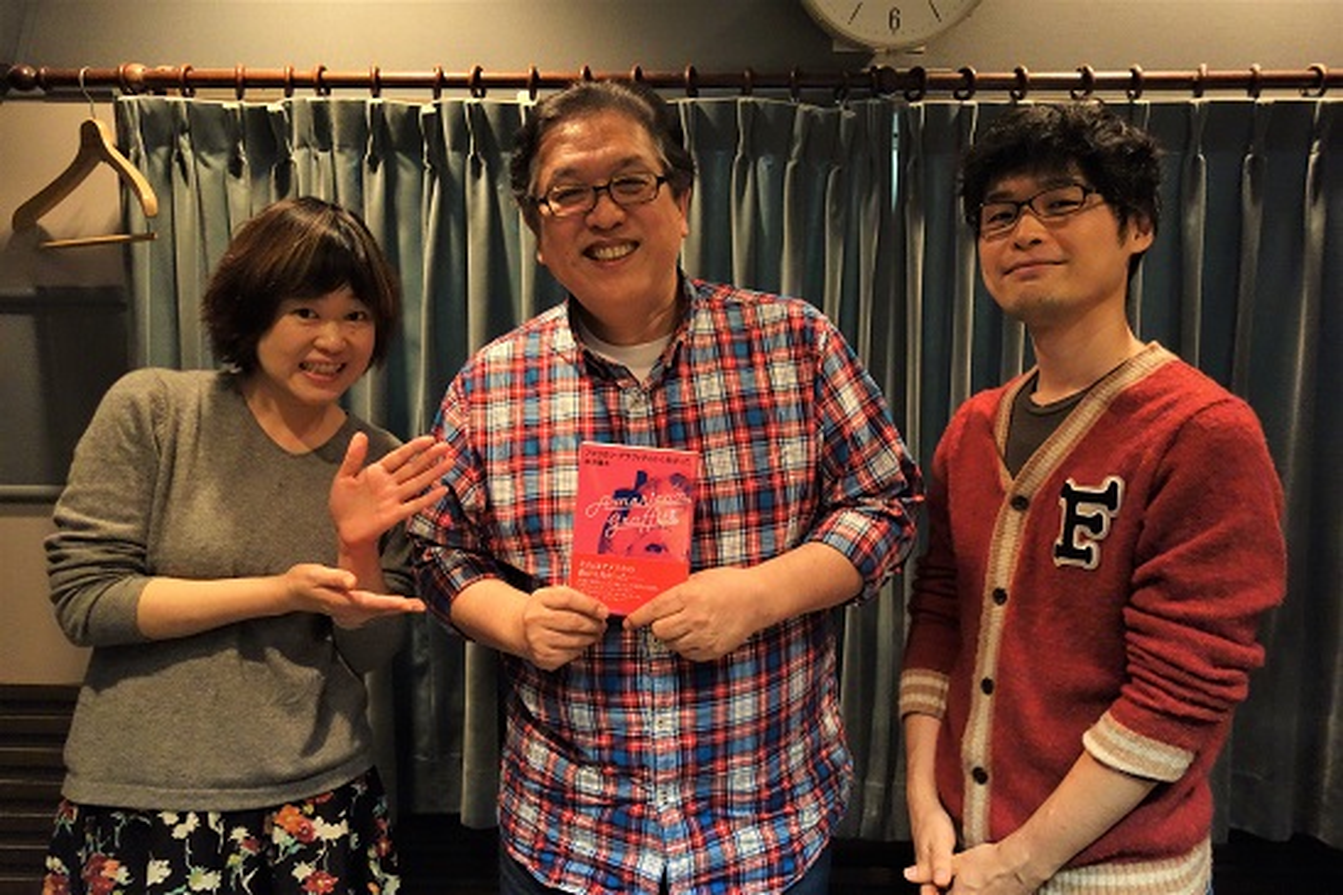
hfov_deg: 63.7
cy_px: 448
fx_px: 1081
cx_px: 672
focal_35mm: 29
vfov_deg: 44.9
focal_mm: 10.77
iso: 1600
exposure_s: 1/100
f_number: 2.2
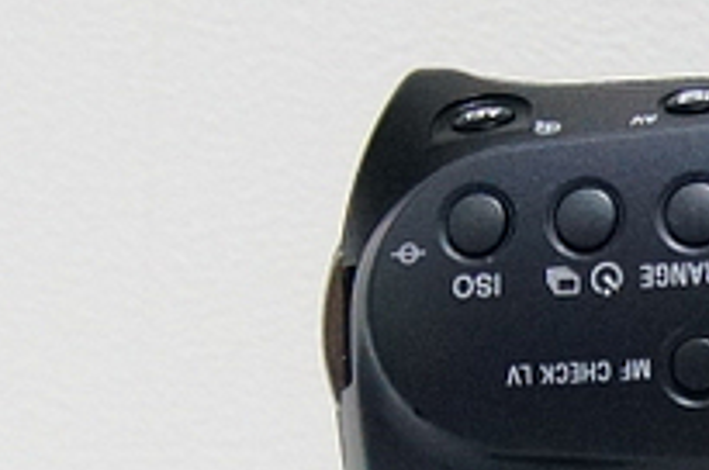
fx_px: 3579
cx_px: 974
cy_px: 664
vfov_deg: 7.4
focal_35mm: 182
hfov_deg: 11.0
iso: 1600
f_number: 3.5
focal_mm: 22
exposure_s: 1/60
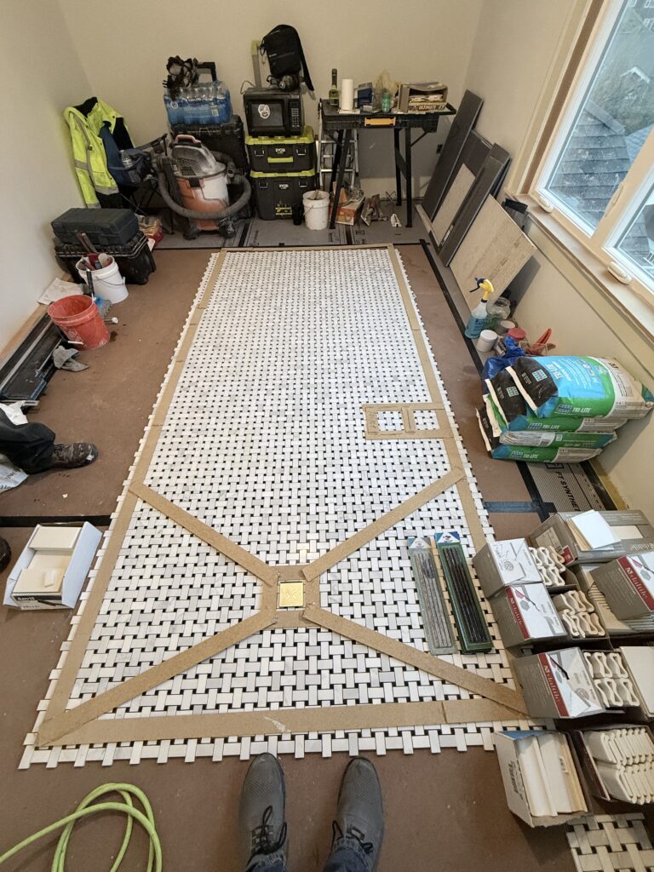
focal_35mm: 14
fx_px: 353
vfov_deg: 102.1
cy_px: 436
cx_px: 327
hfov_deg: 85.7
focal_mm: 2.22
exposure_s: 1/60
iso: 250
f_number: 2.2
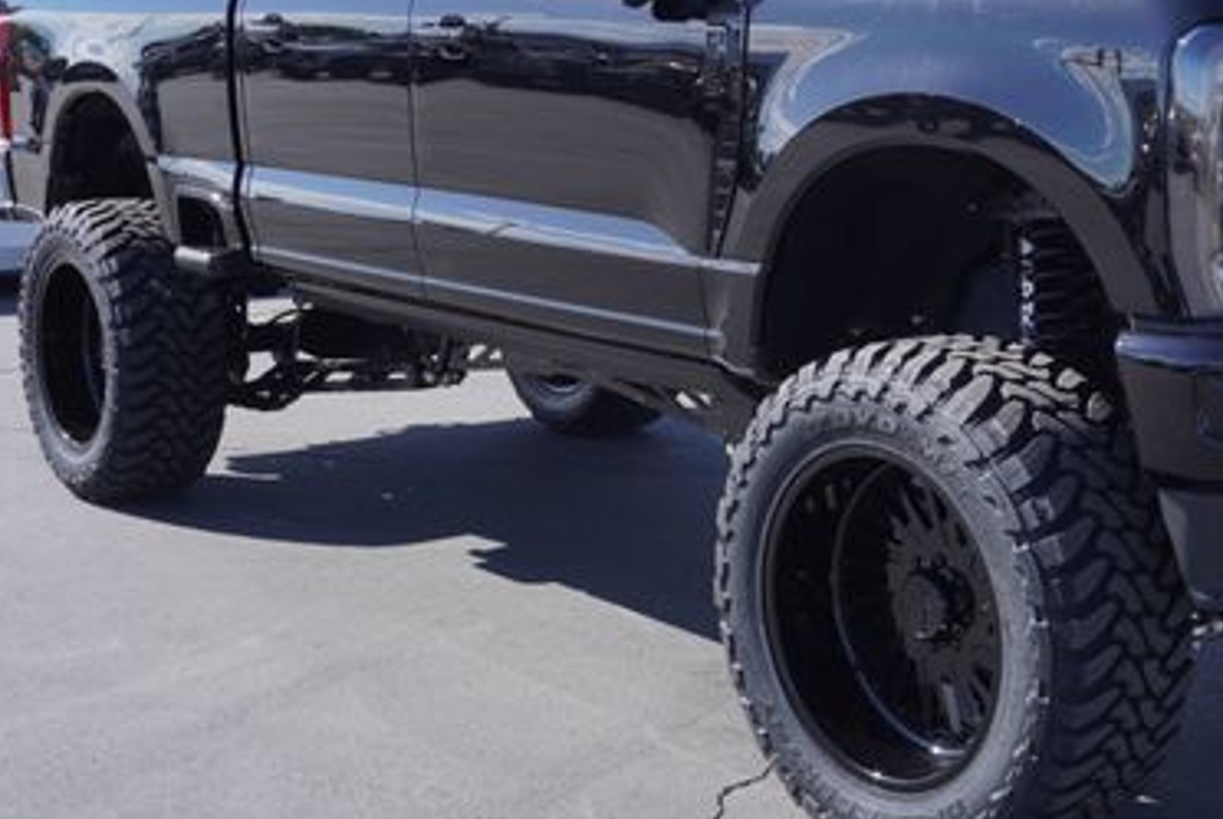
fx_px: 2109
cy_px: 296
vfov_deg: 21.9
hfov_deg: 31.9
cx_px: 881
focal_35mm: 62
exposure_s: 1/200
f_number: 7.1
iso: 100
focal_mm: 24
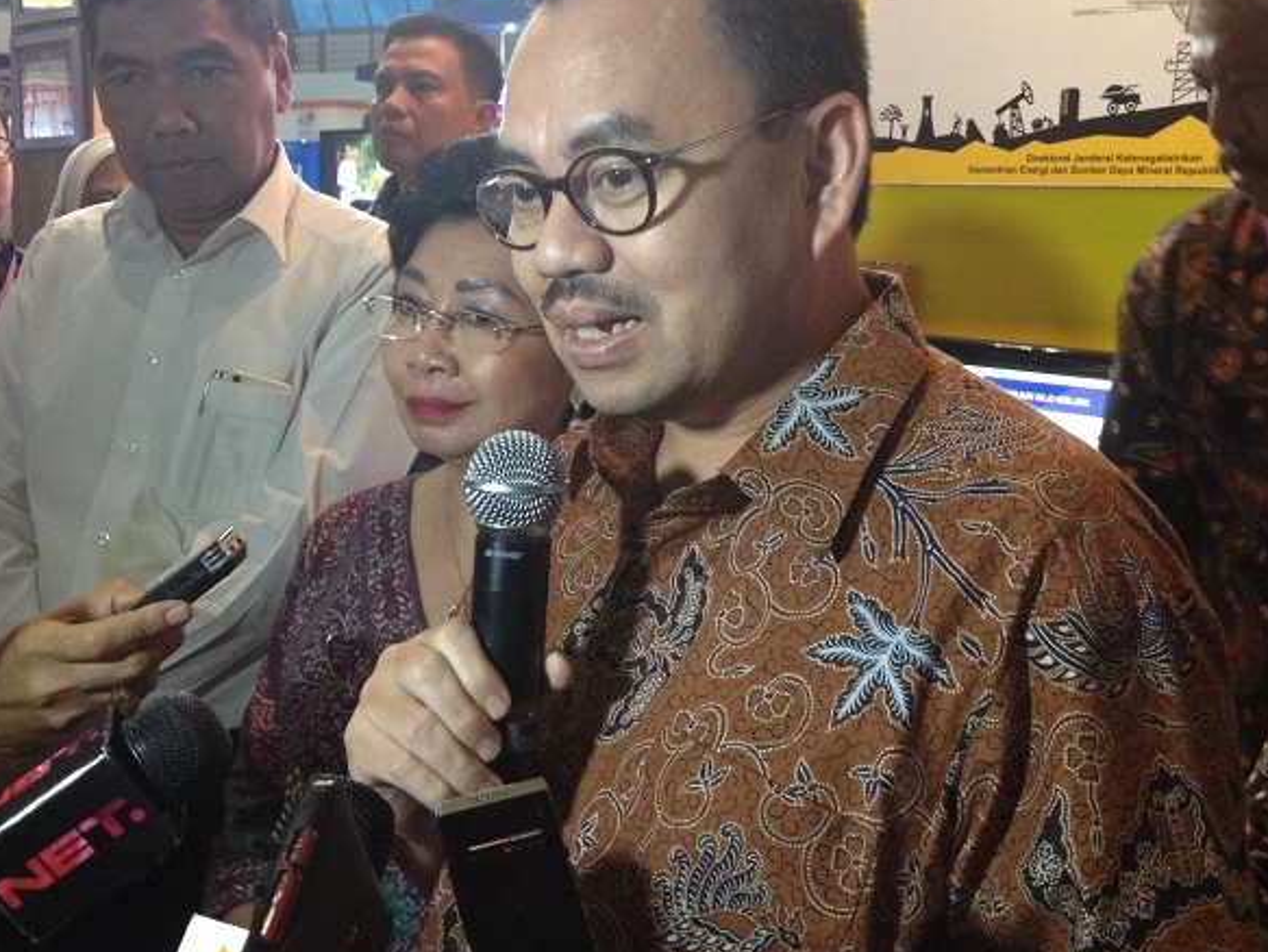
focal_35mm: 48
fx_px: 1759
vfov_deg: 30.2
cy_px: 374
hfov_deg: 39.6
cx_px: 616
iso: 250
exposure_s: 1/20
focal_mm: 4.28
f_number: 2.4
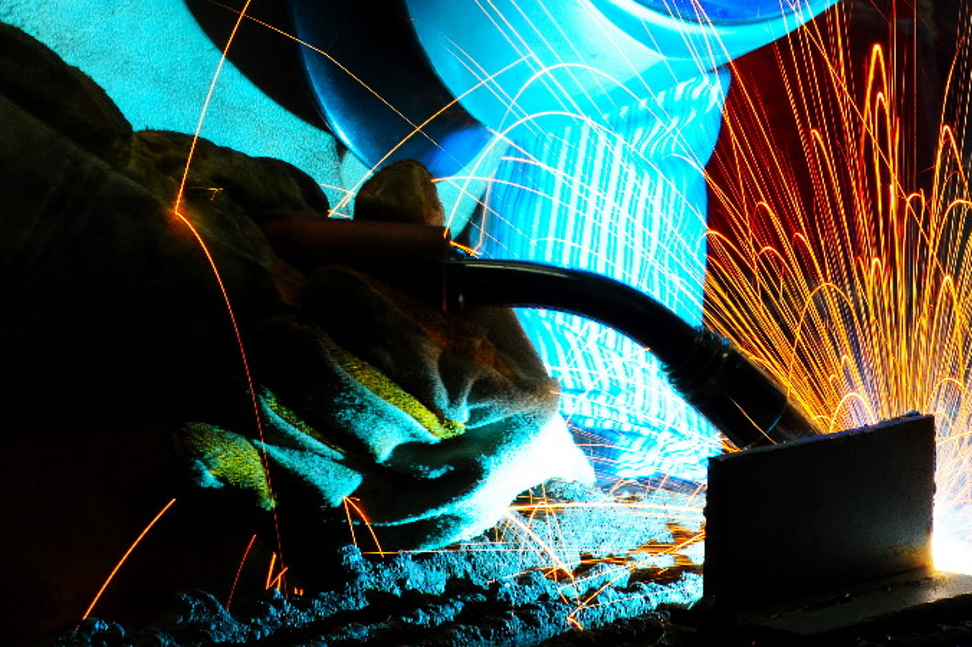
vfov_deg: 5.0
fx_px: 7421
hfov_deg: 7.5
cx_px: 476
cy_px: 91
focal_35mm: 275
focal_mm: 155
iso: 200
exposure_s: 1
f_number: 36
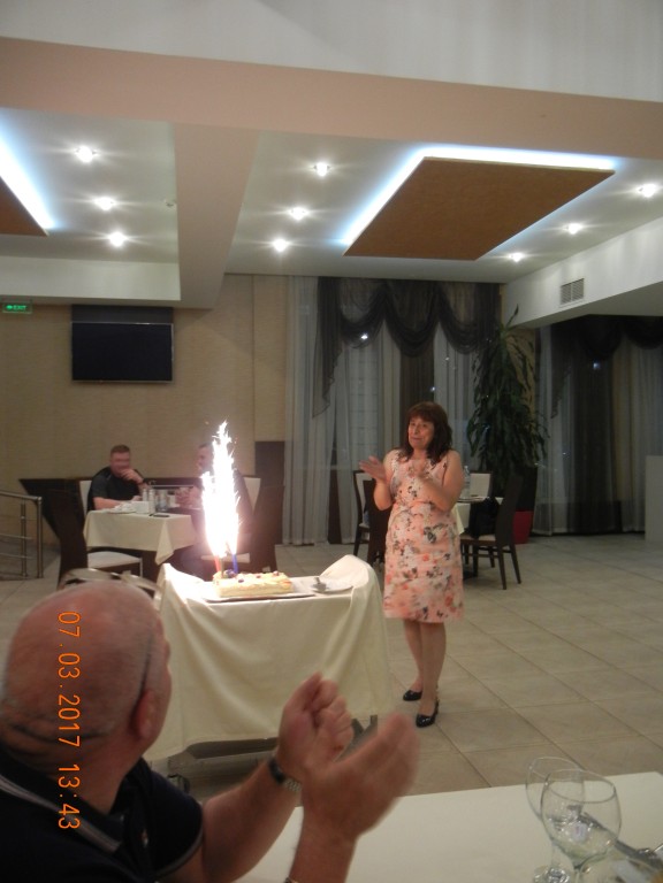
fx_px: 766
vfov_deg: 60.0
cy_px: 442
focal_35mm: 30
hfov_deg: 46.8
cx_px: 332
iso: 400
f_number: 3.5
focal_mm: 5.4
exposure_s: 1/12
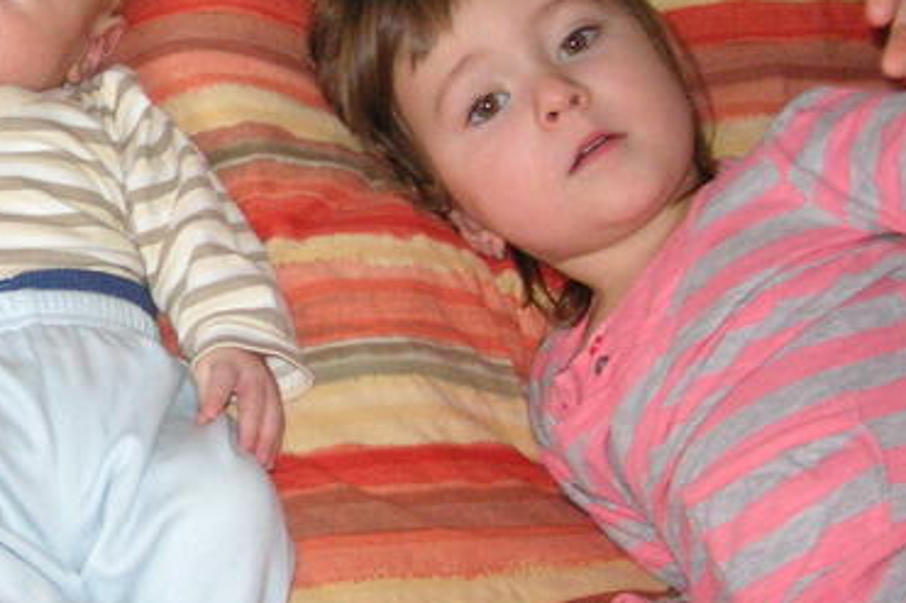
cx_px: -17
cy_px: 161
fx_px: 2088
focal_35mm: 83
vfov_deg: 16.4
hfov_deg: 23.4
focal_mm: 6.1
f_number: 2.8
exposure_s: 1/45
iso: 160
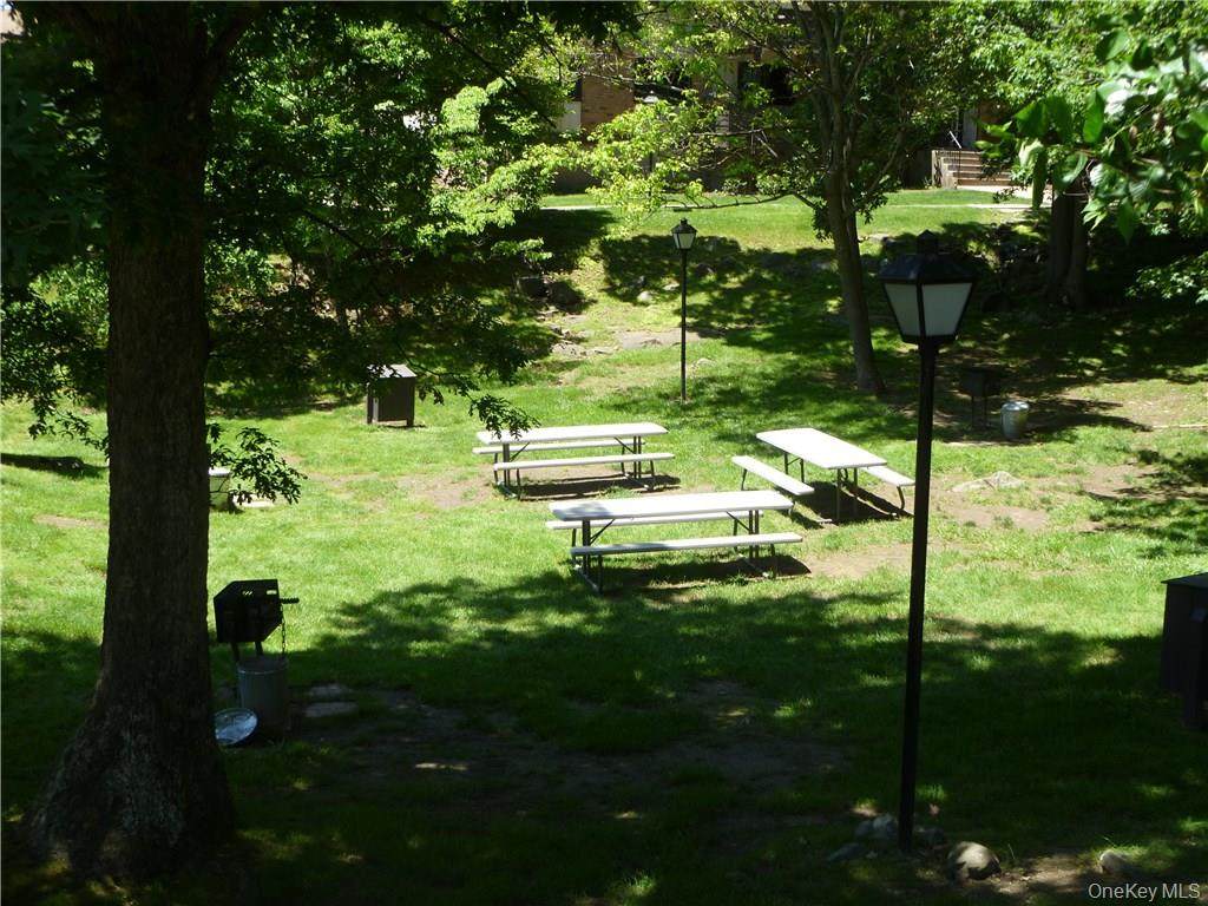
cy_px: 453
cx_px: 604
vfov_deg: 30.9
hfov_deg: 40.4
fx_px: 1640
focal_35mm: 47
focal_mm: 8.4
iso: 80
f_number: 3.8
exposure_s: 1/160
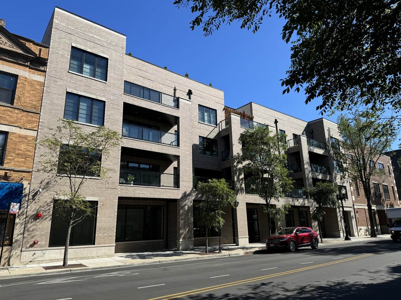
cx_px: 200
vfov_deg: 56.8
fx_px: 278
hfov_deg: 71.6
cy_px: 150
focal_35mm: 24
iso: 80
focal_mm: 6.76
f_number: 1.78
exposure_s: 1/3597
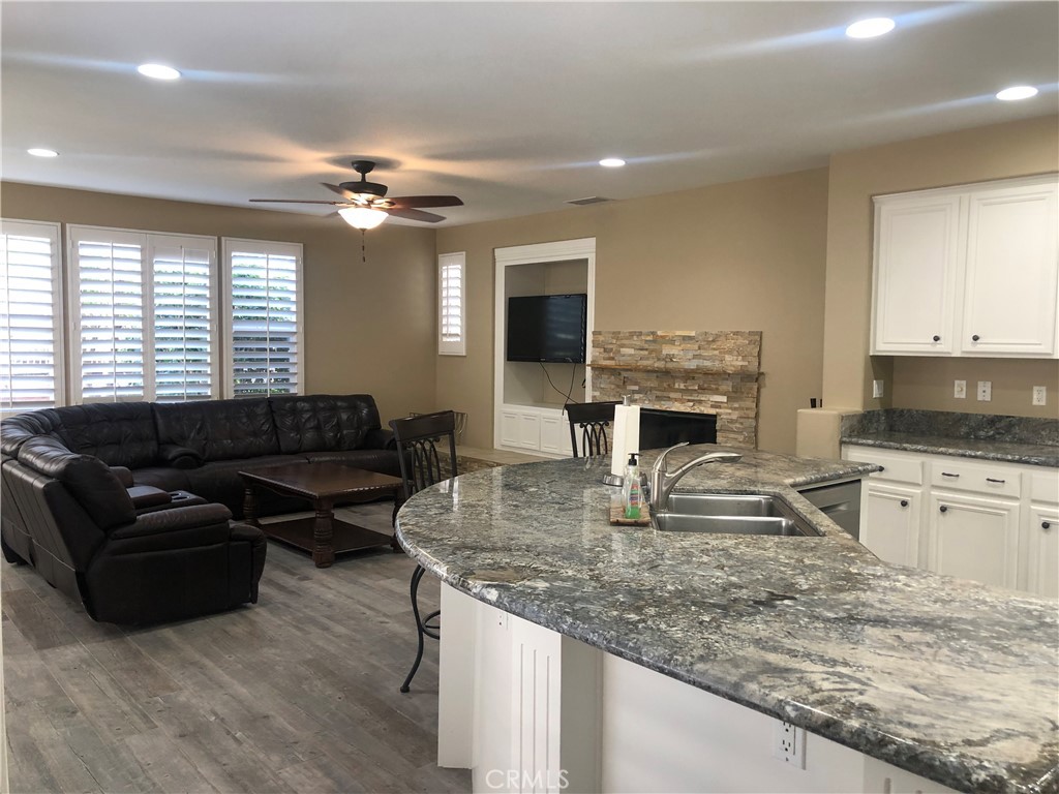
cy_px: 397
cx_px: 530
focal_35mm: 28
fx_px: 857
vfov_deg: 49.7
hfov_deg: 63.4
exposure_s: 1/30
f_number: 1.8
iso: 32
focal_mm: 4
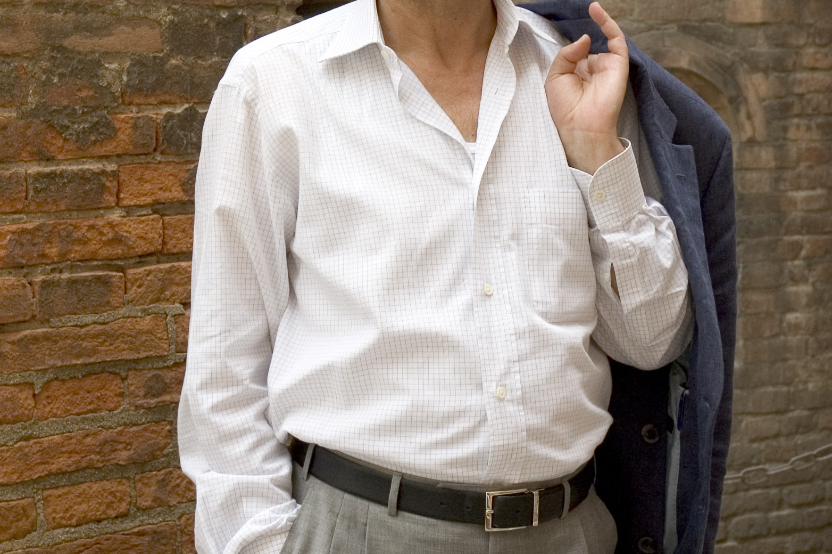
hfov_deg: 20.2
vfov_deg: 13.5
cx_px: 443
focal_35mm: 101
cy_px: 132
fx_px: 2331
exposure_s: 1/60
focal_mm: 35
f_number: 5.6
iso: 200
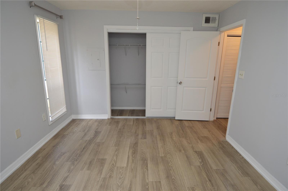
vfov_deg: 67.3
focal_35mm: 18
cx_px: 144
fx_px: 144
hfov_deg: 90.1
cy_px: 96
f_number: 4
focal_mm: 12
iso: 400
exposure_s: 1/80
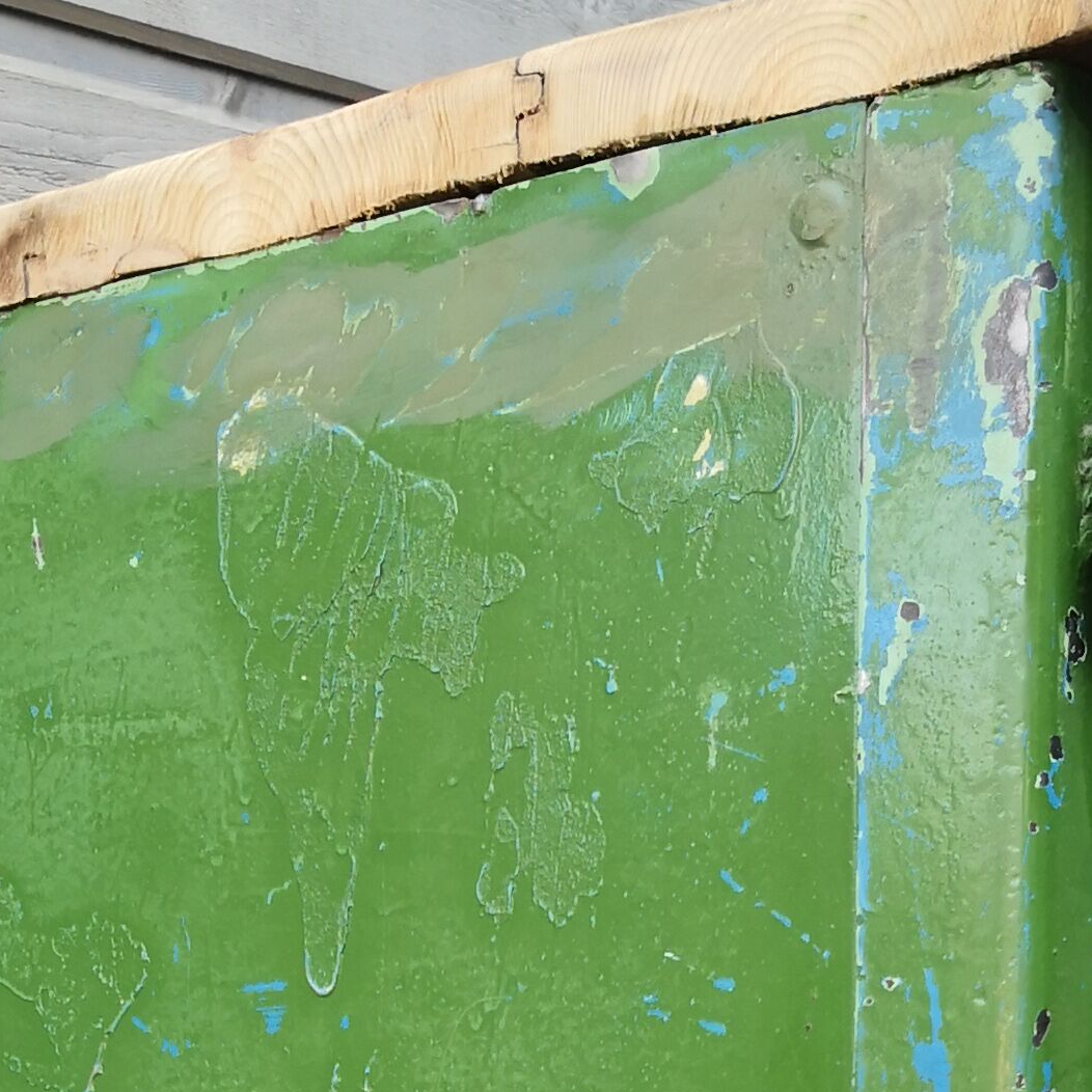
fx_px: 3212
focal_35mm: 90
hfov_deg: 19.3
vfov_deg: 16.9
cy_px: 1794
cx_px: 422
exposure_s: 1/144
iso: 50
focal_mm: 3.95
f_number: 1.6
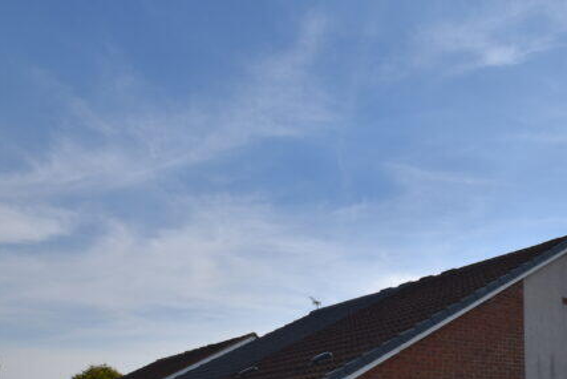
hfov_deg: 45.9
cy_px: 348
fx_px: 567
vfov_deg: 34.6
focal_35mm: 36
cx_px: 548
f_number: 11
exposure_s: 1/200
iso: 100
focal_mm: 10
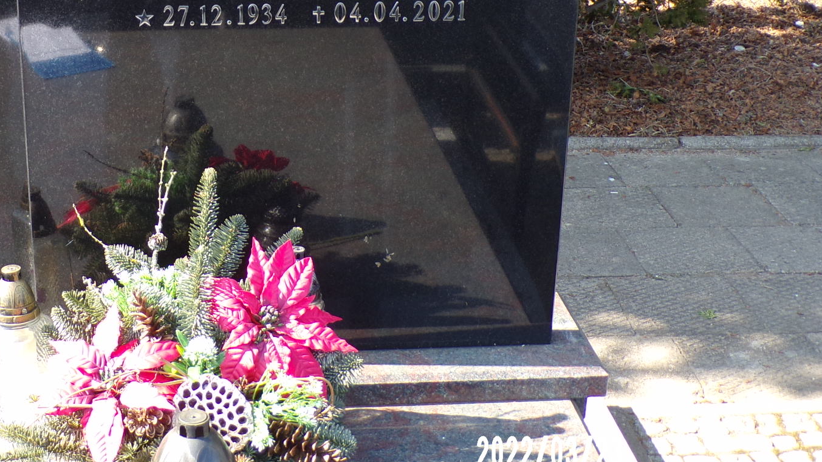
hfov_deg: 33.7
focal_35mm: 61
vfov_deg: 19.6
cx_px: 209
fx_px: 1330
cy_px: 107
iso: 80
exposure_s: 1/140
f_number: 3.3
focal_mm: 6.6
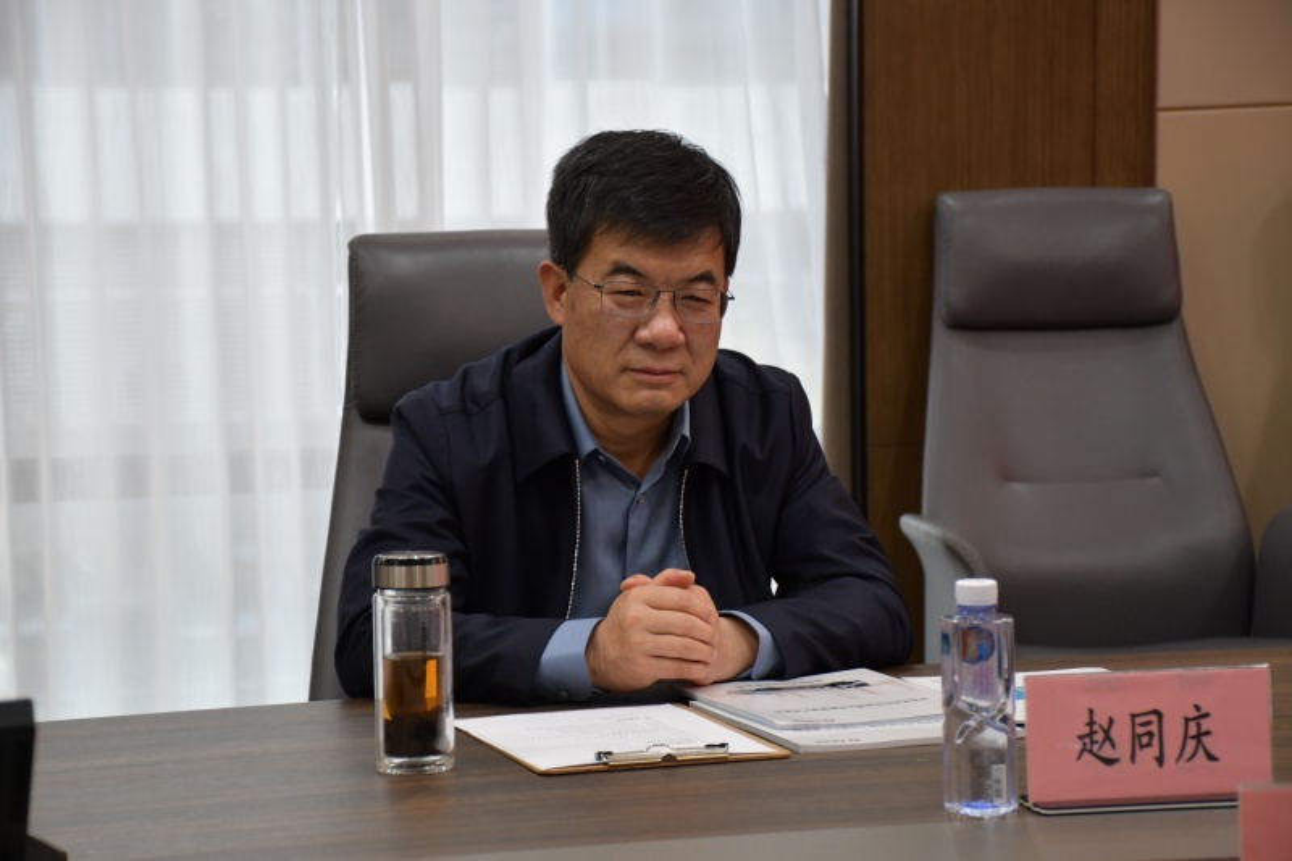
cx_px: 646
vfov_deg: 14.7
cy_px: 430
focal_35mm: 93
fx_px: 3337
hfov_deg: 21.9
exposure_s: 1/125
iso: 1600
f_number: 5
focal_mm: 62
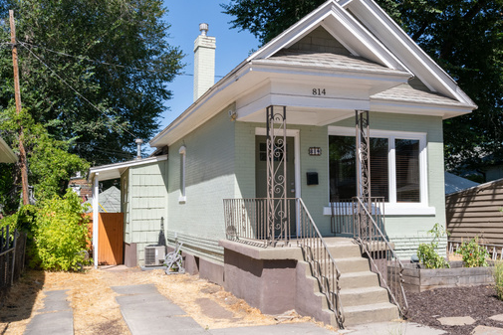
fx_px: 531
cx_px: 294
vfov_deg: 35.1
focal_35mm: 38
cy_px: 175
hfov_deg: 50.5
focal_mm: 30
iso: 250
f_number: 11
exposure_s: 1/400
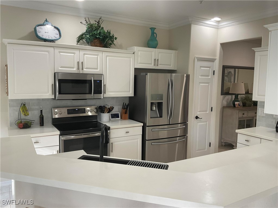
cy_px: 104
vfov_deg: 48.2
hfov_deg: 61.7
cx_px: 139
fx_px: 233
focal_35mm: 29
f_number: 1.8
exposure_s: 1/60
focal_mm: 3
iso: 50
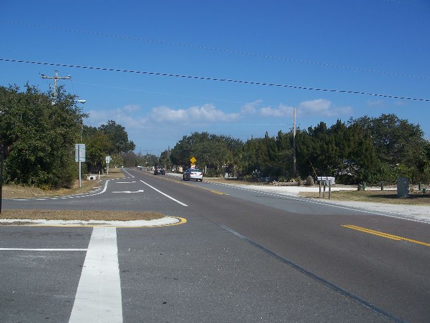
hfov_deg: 49.0
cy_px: 161
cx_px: 214
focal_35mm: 38
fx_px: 472
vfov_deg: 37.7
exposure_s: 1/800
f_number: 4
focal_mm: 7.8
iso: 64
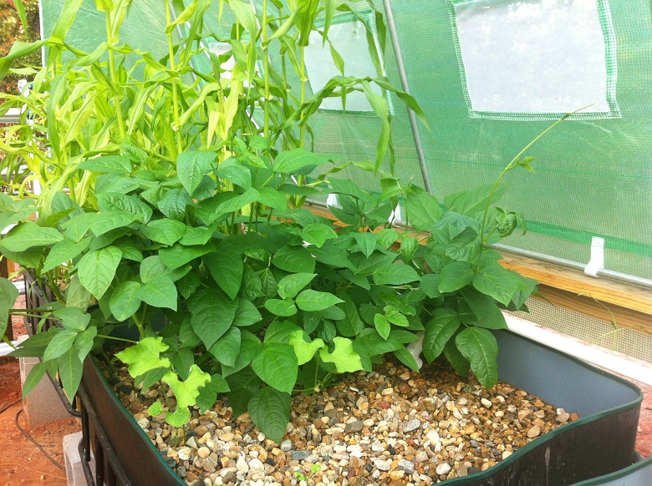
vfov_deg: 40.6
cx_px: 326
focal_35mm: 35
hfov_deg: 52.7
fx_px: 658
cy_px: 243
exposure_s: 1/60
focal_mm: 3.85
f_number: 2.8
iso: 80
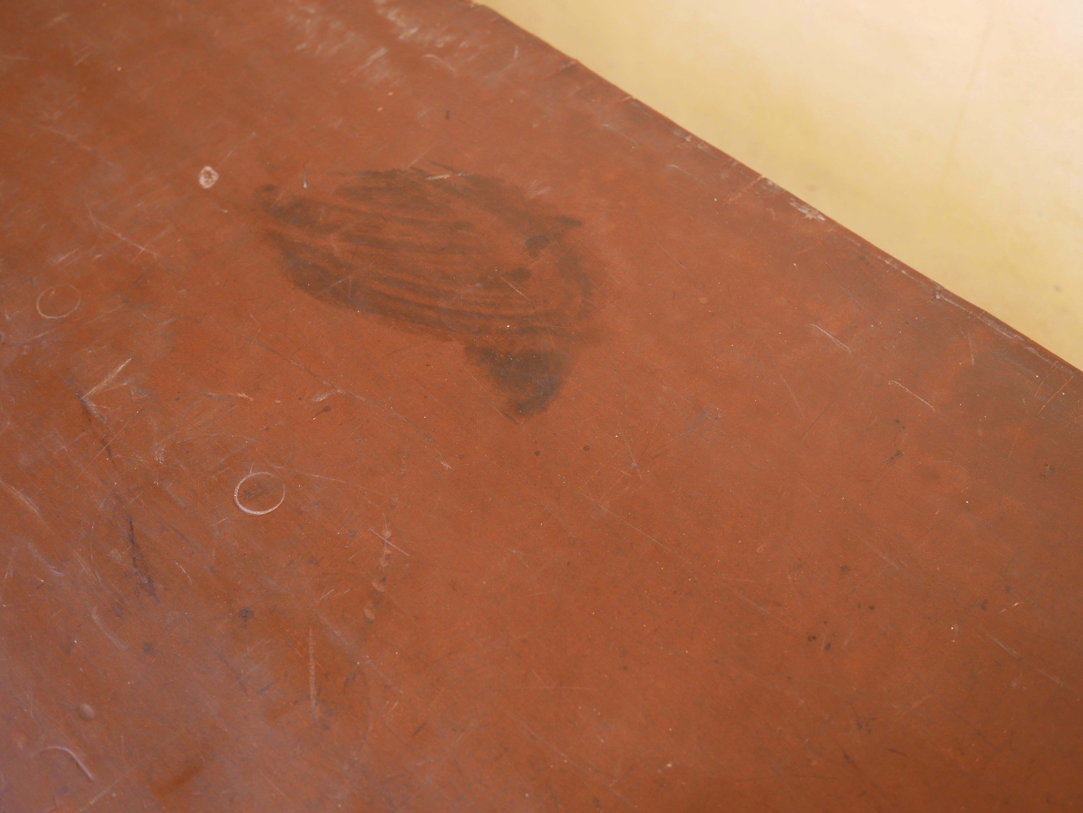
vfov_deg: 36.0
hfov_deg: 46.8
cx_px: 542
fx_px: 1252
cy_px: 406
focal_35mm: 40
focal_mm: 20
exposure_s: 1/160
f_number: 2.2
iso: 200
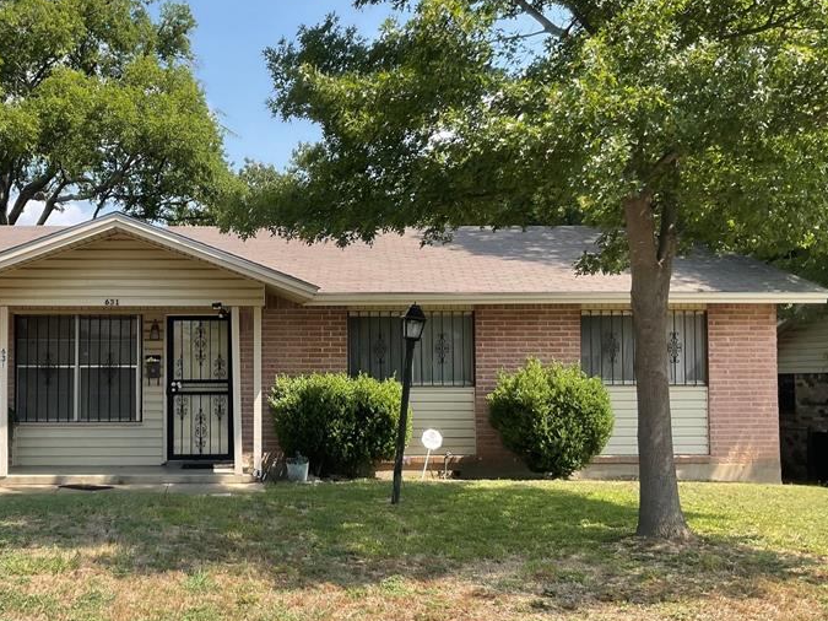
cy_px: 339
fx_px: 1052
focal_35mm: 44
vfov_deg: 32.8
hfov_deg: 41.9
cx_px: 228
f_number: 1.8
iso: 16
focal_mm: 3
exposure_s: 1/1055
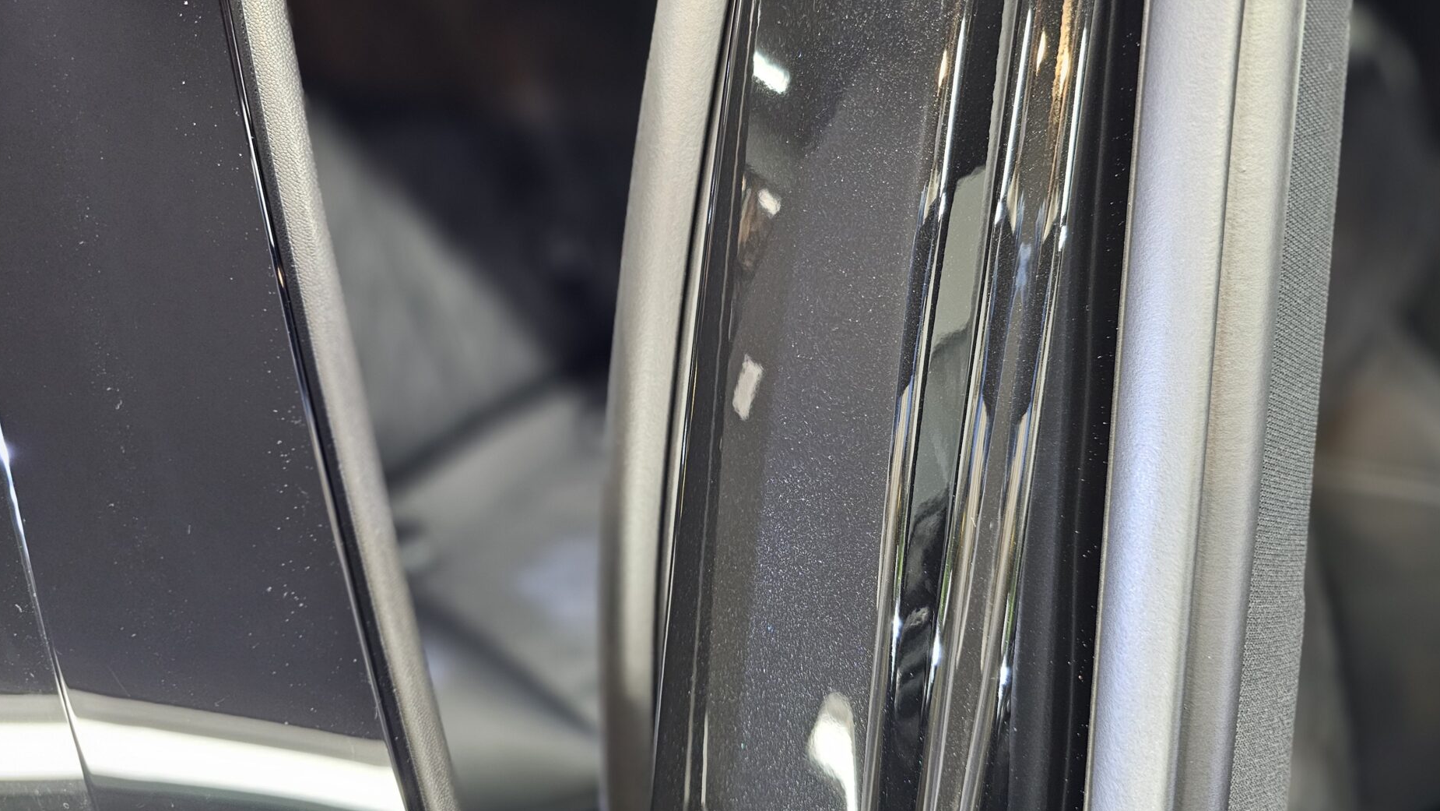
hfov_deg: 71.9
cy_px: 372
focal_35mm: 26
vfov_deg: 44.4
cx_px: 742
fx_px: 993
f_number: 1.7
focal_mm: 6.3
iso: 800
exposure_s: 1/50
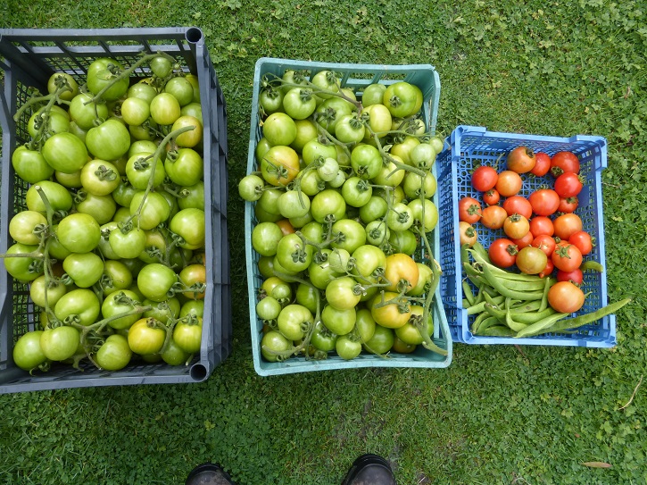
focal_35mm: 25
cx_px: 324
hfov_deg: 69.4
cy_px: 242
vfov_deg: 54.8
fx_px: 467
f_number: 4
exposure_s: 1/160
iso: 100
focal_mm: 4.3
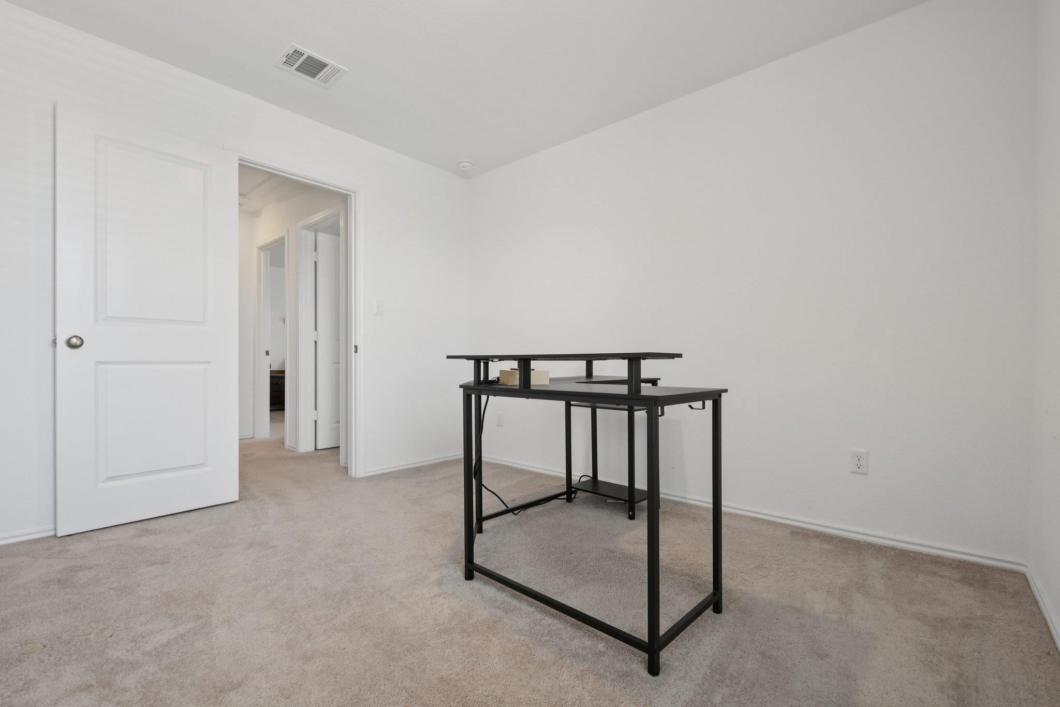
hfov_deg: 100.4
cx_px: 530
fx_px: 442
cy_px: 354
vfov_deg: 77.3
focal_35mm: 15
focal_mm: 10
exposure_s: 1/25
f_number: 8
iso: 400
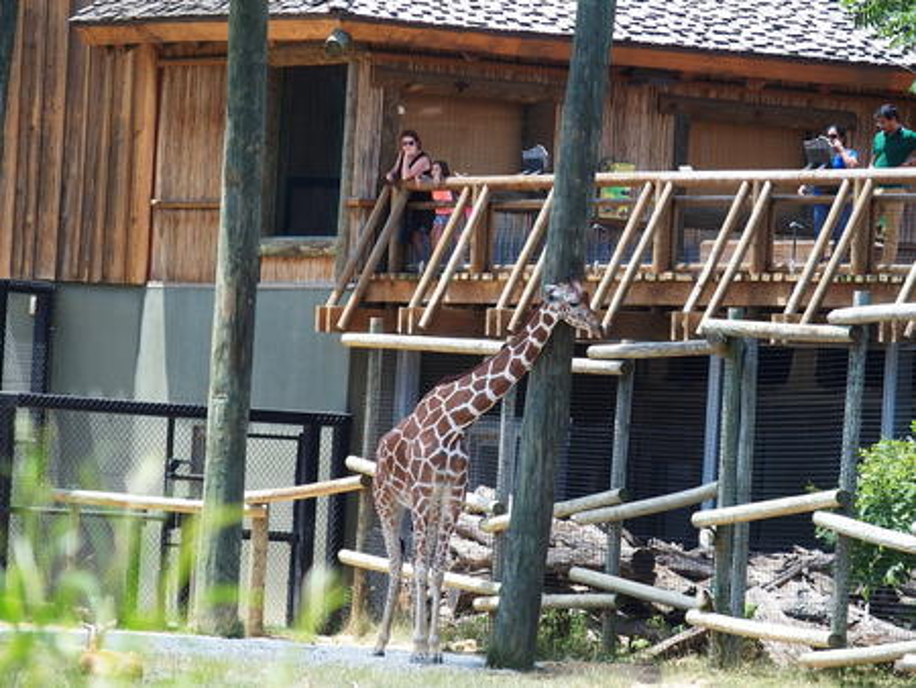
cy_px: 344
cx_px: 458
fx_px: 5825
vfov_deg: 6.8
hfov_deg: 9.0
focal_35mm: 220
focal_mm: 46.7
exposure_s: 1/500
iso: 100
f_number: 3.2
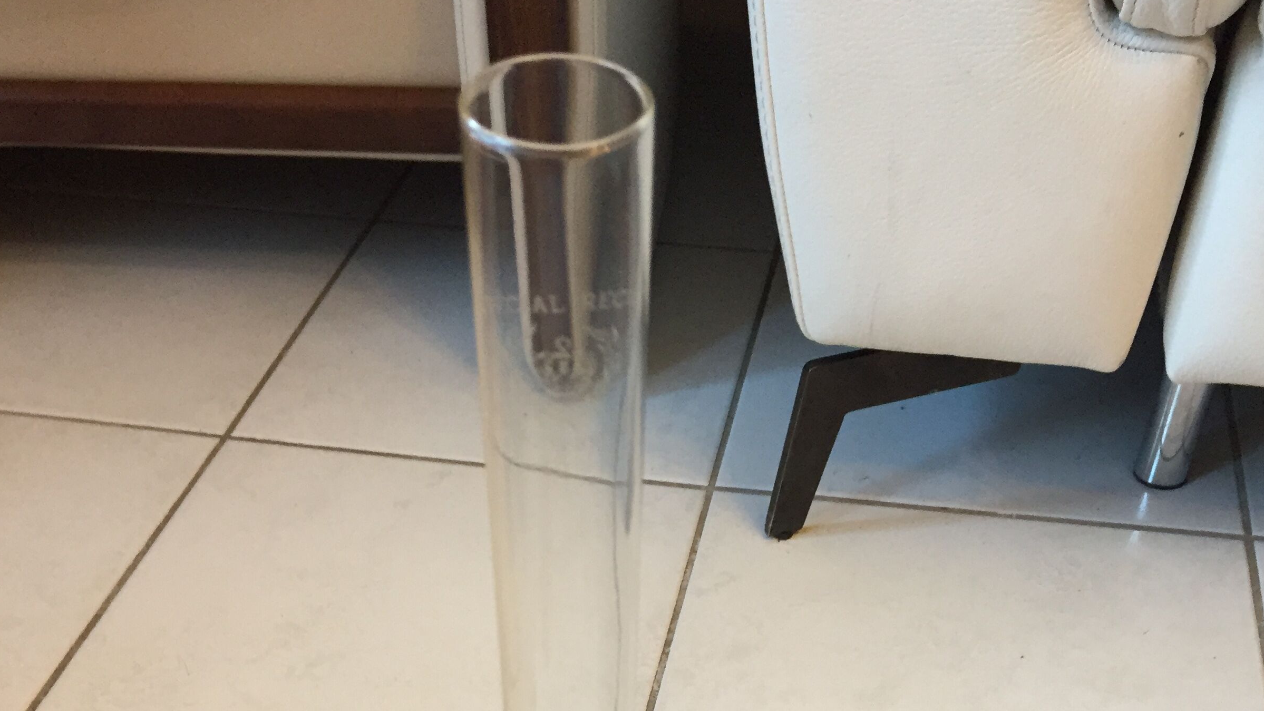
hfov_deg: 47.4
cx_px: 631
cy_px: 830
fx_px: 1441
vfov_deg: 25.2
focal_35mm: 43
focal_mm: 4.15
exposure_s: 1/33
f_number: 2.2
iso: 160
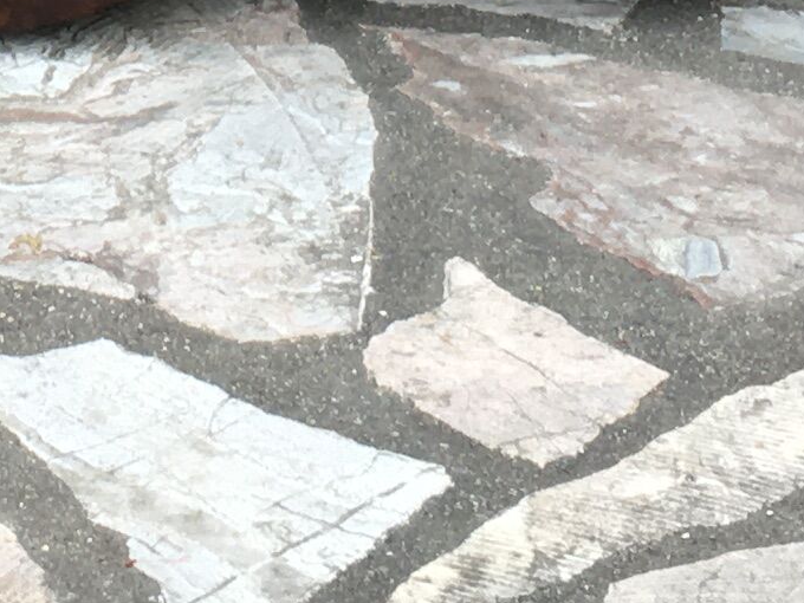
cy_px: -520
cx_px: -78
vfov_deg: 8.3
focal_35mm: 172
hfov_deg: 11.3
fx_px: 3995
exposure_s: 1/100
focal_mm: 4.15
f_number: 2.2
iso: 32
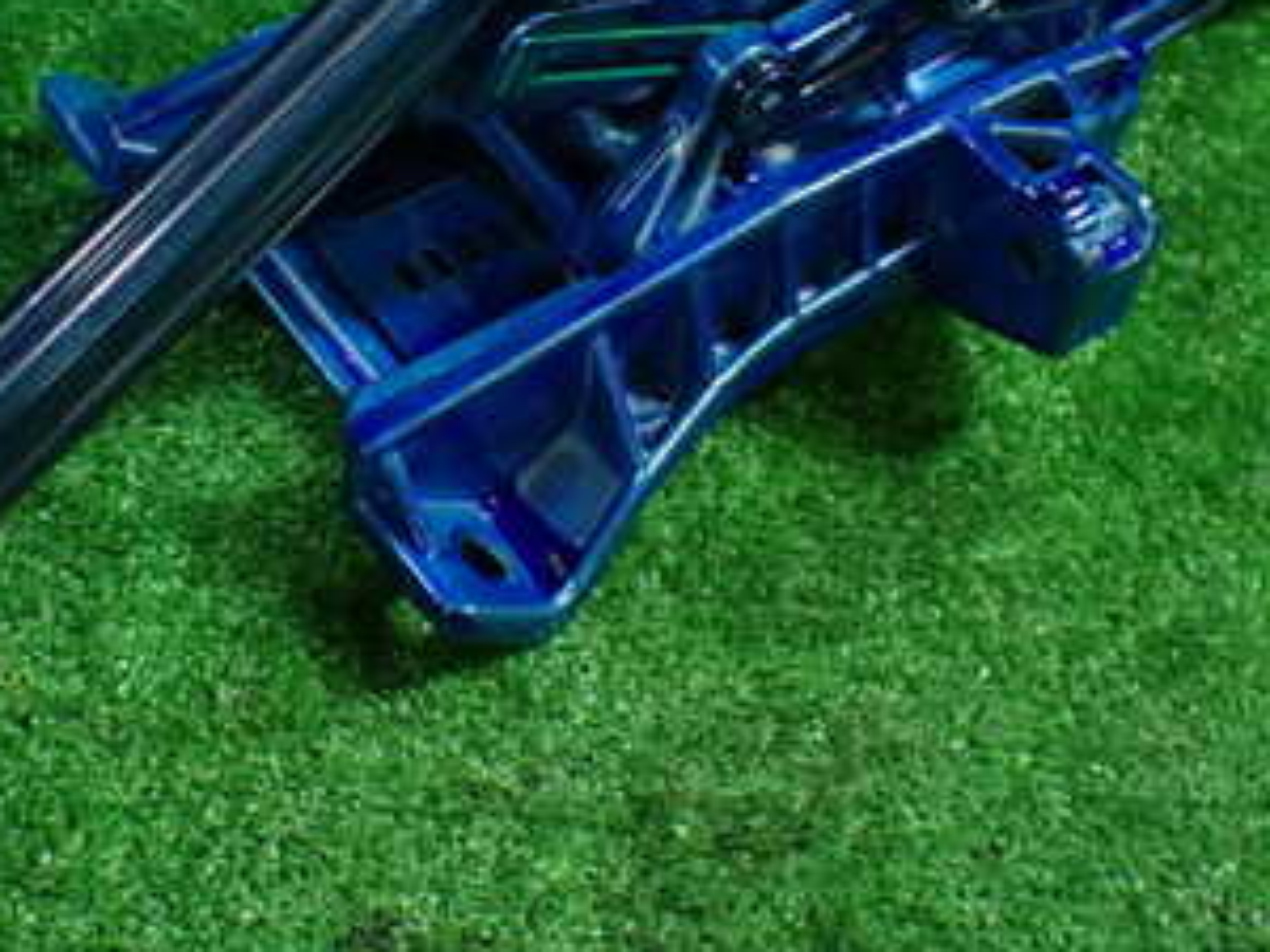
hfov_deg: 32.0
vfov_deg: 24.2
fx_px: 2201
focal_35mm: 60
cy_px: 254
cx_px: 444
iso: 800
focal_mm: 5.4
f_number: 2.3
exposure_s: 1/100
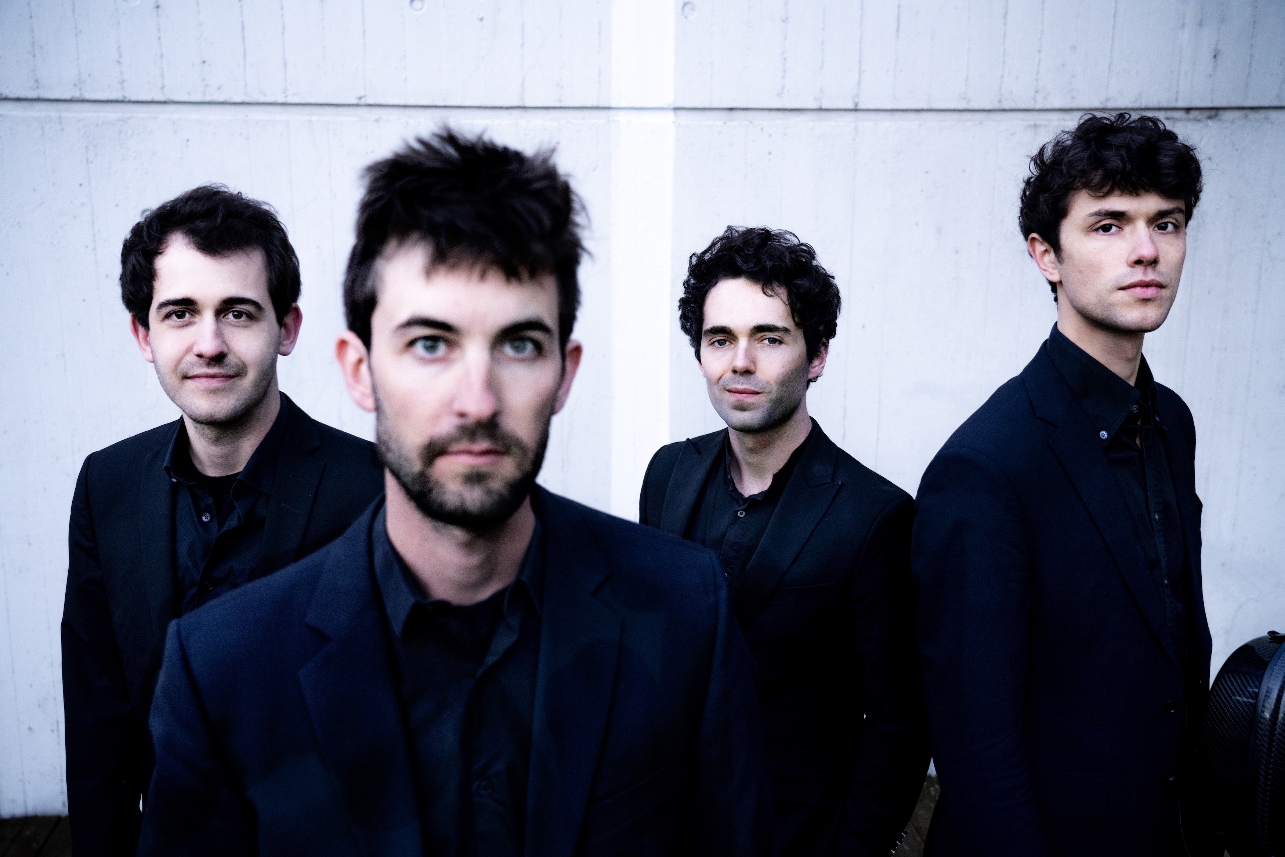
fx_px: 1285
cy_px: 428
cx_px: 642
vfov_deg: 36.9
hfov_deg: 53.1
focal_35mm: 36
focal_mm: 36
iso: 3200
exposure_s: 1/400
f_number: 4
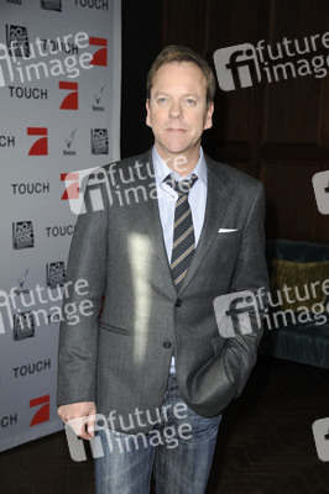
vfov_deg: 29.7
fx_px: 934
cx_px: 164
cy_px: 247
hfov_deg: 20.0
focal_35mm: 68
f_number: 5.6
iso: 800
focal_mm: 68
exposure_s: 1/160
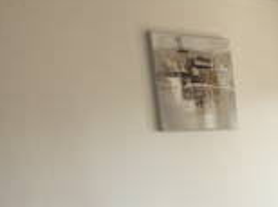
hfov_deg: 26.0
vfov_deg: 20.4
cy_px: 236
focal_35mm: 68
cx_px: 321
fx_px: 545
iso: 64
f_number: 2.2
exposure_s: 1/33
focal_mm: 4.15
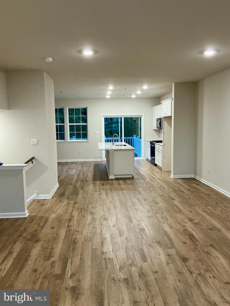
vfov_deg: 61.7
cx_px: 115
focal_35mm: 29
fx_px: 257
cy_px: 153
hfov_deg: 48.2
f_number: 1.8
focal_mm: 3
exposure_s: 1/60
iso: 125
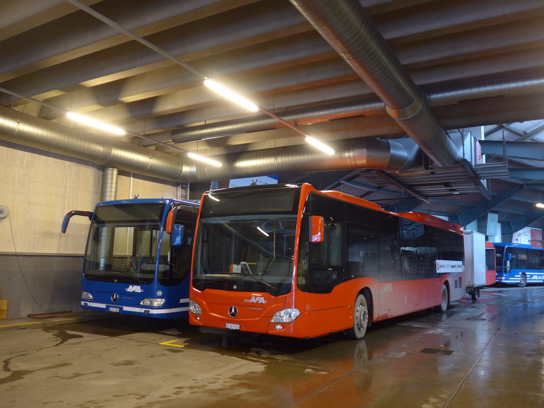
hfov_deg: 61.7
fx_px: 456
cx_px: 272
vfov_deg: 48.2
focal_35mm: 29
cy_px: 204
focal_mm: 6
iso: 400
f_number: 2
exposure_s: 1/25
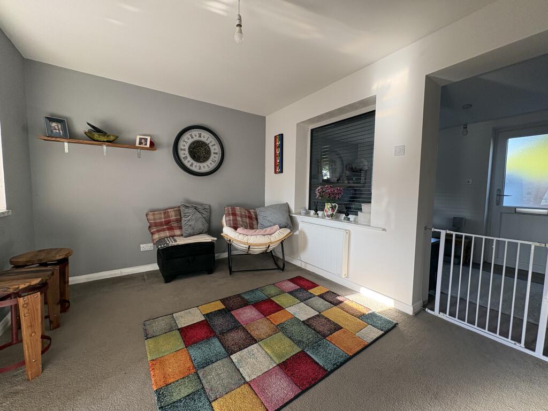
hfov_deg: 102.1
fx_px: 222
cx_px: 274
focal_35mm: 14
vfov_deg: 85.7
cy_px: 206
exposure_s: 1/99
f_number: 2.2
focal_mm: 2.22
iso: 125
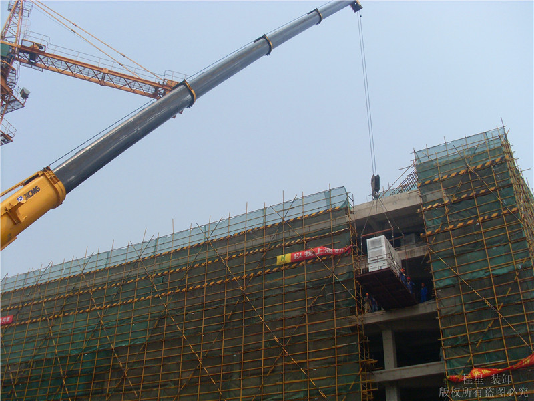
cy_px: 200
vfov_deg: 37.7
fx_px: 586
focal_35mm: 38
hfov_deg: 49.0
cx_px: 267
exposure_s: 1/350
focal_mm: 6.3
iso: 80
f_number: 7.7
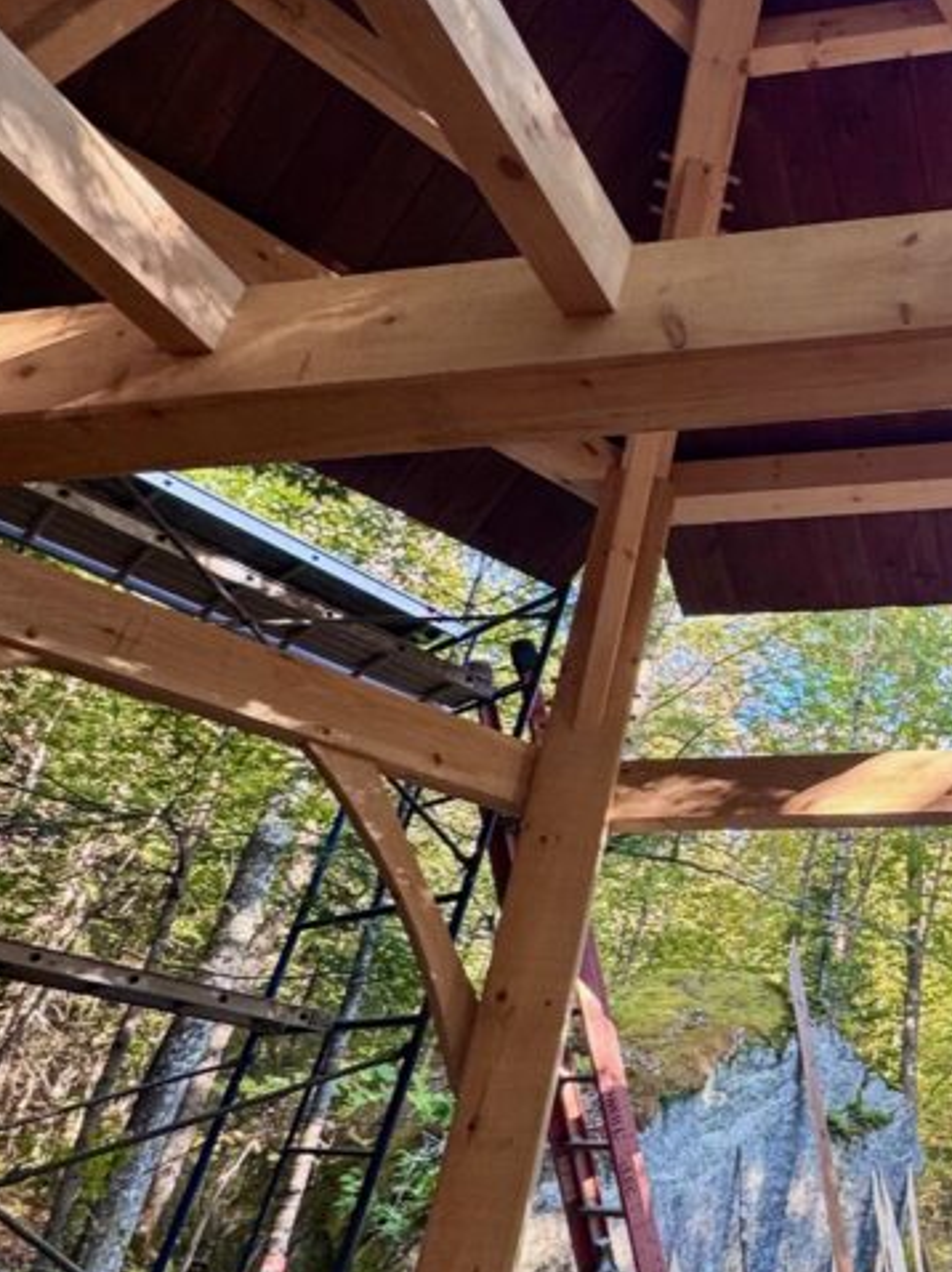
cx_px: 1003
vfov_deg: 59.8
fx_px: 1101
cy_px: 709
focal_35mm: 30
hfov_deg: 39.7
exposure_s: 1/99
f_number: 2.2
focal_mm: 2.22
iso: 80
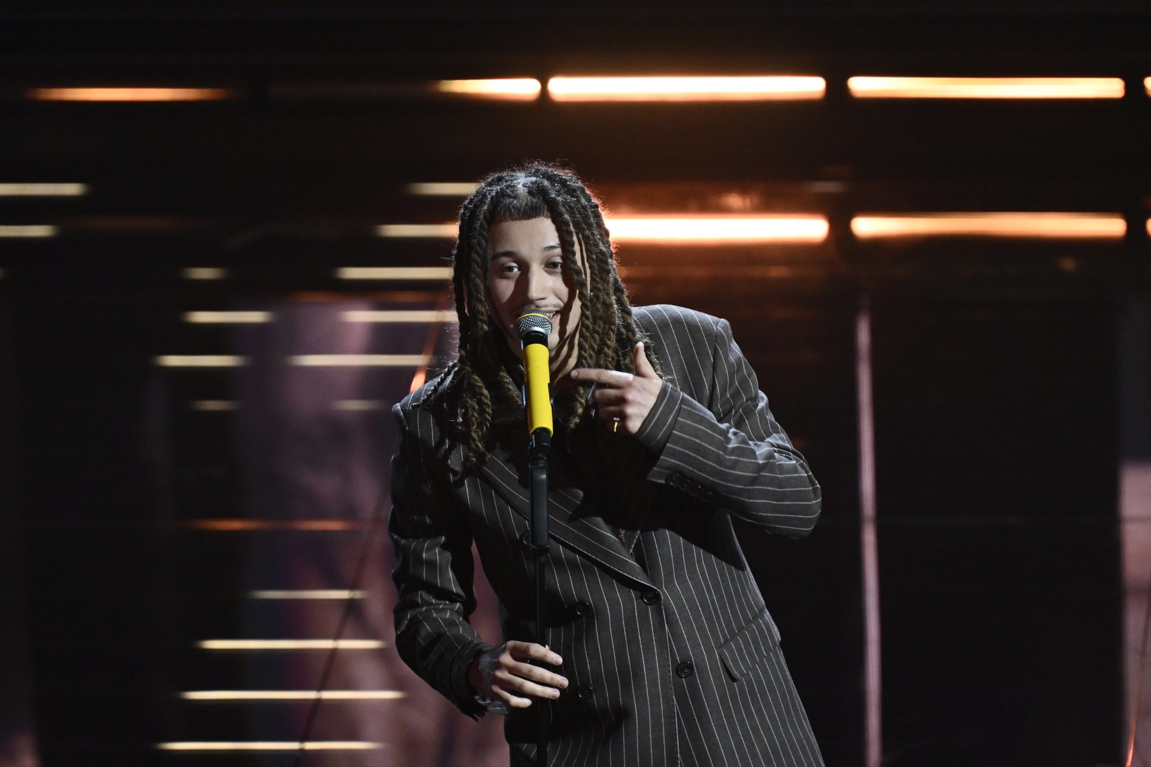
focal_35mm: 420
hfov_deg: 4.9
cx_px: 576
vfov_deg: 3.3
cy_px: 384
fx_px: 13426
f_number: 4
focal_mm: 280
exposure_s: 1/160
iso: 4000
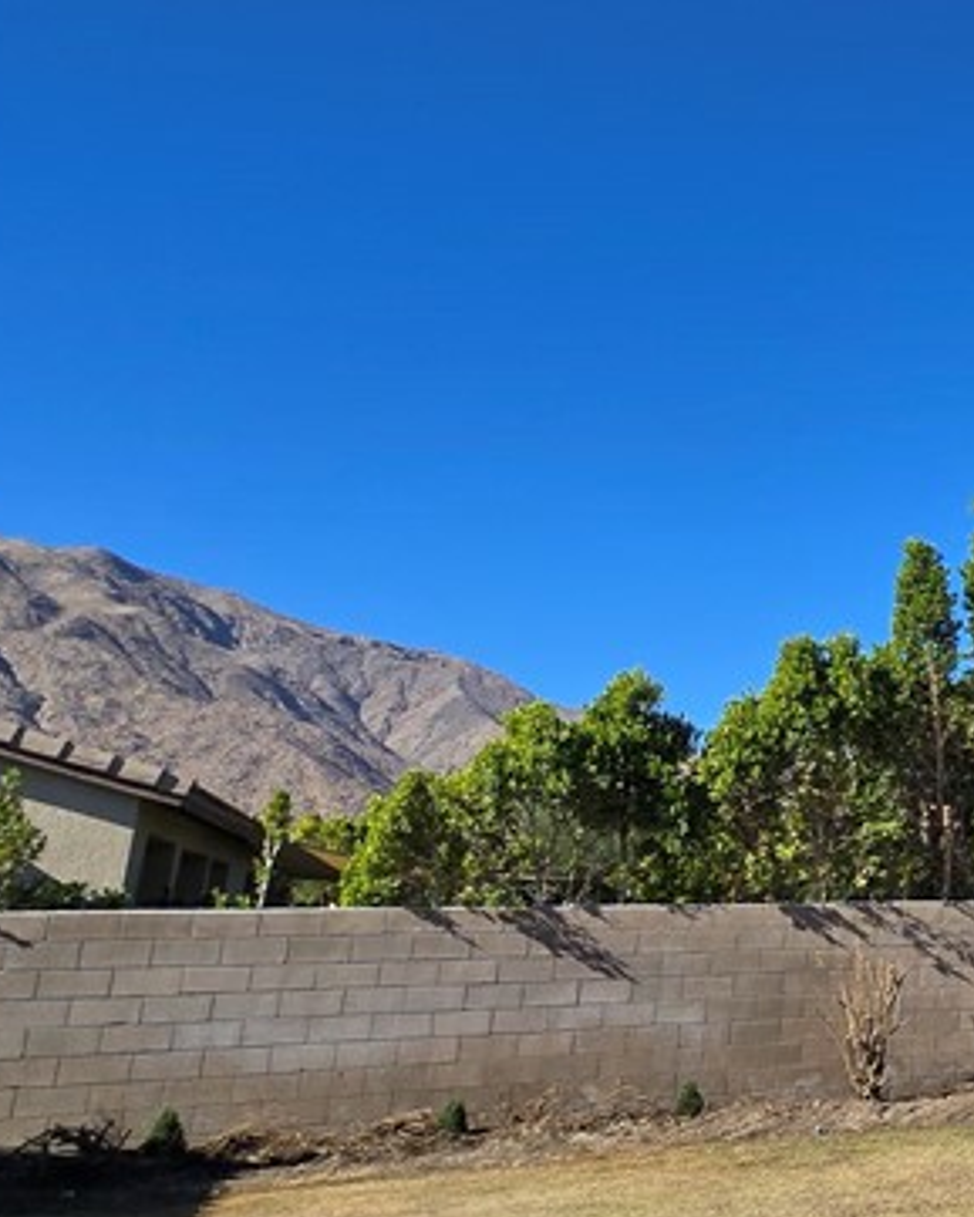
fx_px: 1297
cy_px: 587
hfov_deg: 28.9
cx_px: 1405
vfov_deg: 50.3
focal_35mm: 36
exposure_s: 1/2333
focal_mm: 2.2
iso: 50
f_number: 2.2
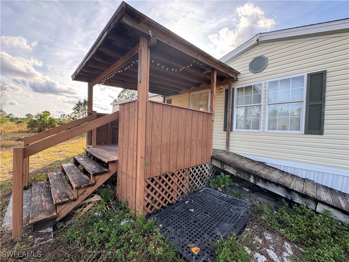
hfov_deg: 102.1
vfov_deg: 85.7
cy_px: 131
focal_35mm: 14
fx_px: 141
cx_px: 174
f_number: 2.2
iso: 40
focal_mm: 2.22
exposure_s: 1/200
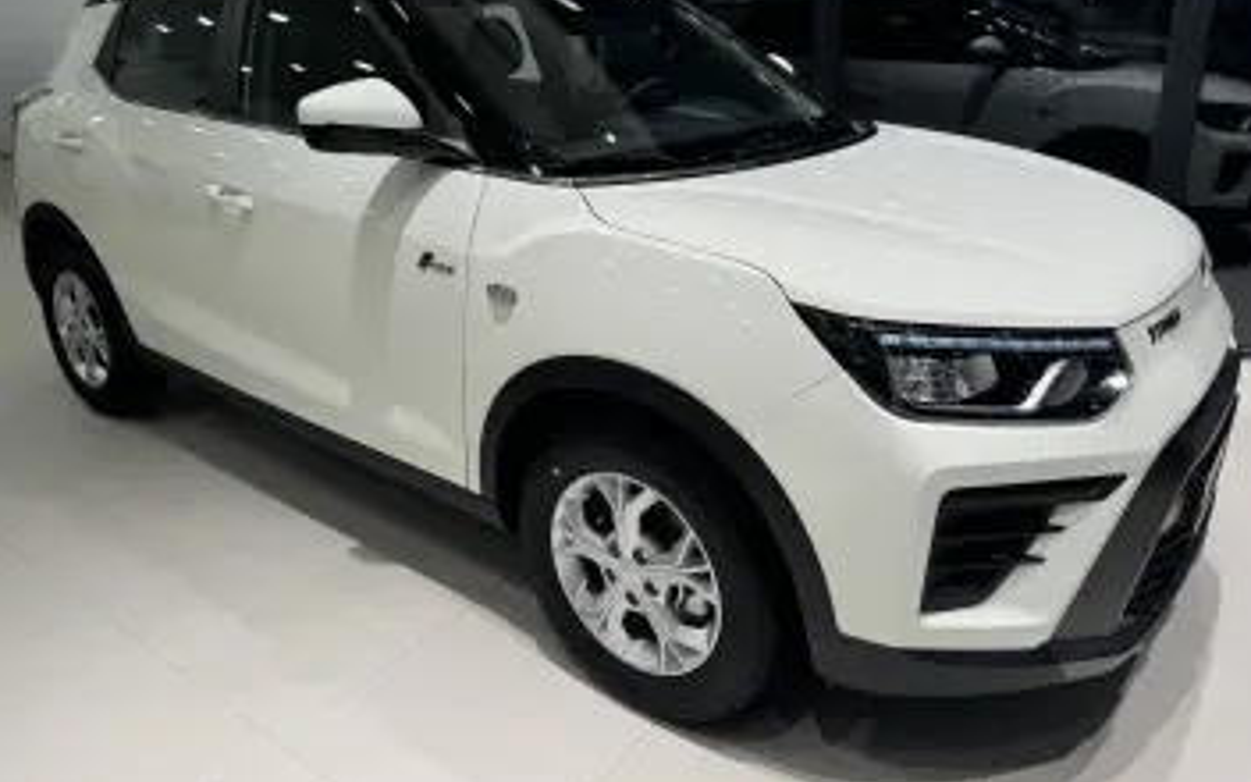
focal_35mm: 26
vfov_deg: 47.3
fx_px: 886
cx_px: 636
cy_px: 316
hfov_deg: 70.4
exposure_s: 1/189
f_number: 1.78
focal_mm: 6.76
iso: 64
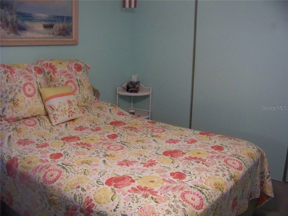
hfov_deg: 51.4
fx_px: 300
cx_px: 144
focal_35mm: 36
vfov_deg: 39.7
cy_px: 108
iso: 400
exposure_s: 1/30
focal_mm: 5.85
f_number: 2.8
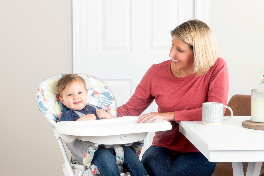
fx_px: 785
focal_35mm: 107
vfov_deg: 12.8
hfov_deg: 19.1
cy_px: 110
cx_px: 138
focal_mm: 85
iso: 250
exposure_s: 1/200
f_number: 8
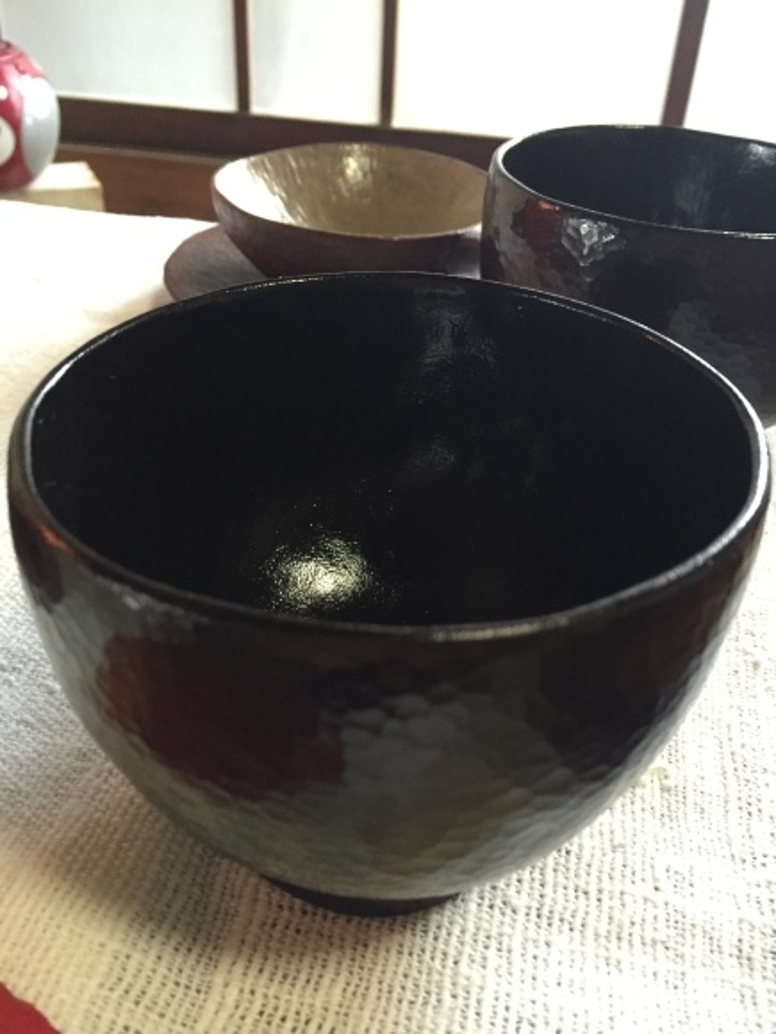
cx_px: 388
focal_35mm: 29
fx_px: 867
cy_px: 517
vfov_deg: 61.7
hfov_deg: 48.2
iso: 250
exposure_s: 1/30
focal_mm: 4.15
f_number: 2.2
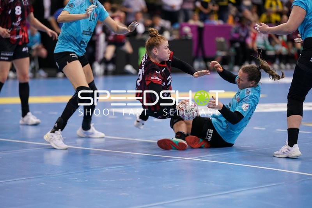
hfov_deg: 15.2
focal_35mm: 135
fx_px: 1170
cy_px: 104
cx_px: 156
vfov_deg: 10.2
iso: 1250
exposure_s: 1/1600
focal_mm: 135
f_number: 1.8
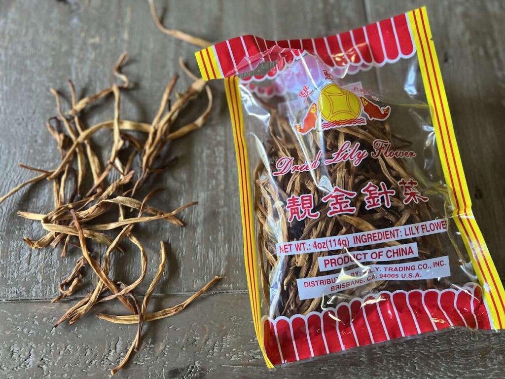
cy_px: 190
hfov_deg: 67.3
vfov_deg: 53.1
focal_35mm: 26
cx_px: 252
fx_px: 379
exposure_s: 1/60
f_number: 1.5
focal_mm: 5.7
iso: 400
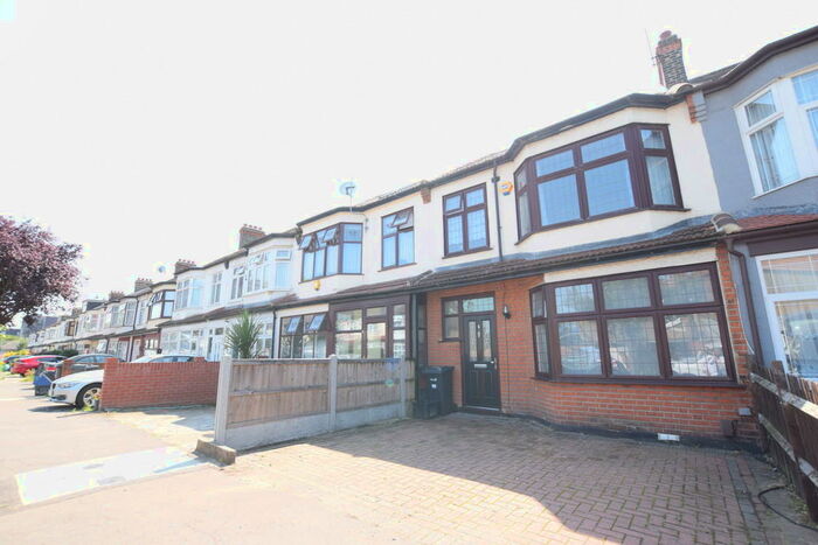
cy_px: 272
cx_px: 409
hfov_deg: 100.4
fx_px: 341
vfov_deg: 77.4
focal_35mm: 15
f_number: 7.1
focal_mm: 10
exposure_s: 1/200
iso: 400
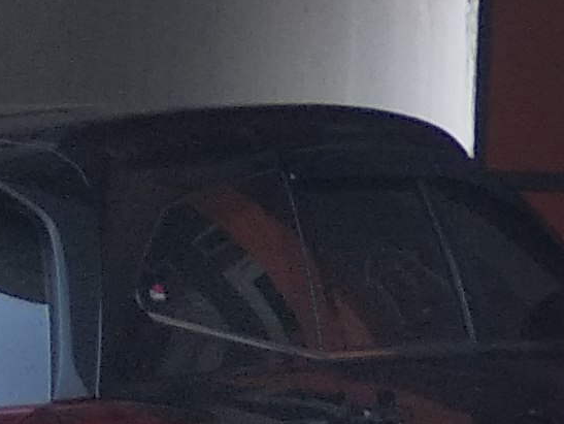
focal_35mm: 190
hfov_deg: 8.6
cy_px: 107
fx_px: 3098
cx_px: 1686
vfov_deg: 7.8
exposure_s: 1/294
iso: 100
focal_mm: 3.81
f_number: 2.2
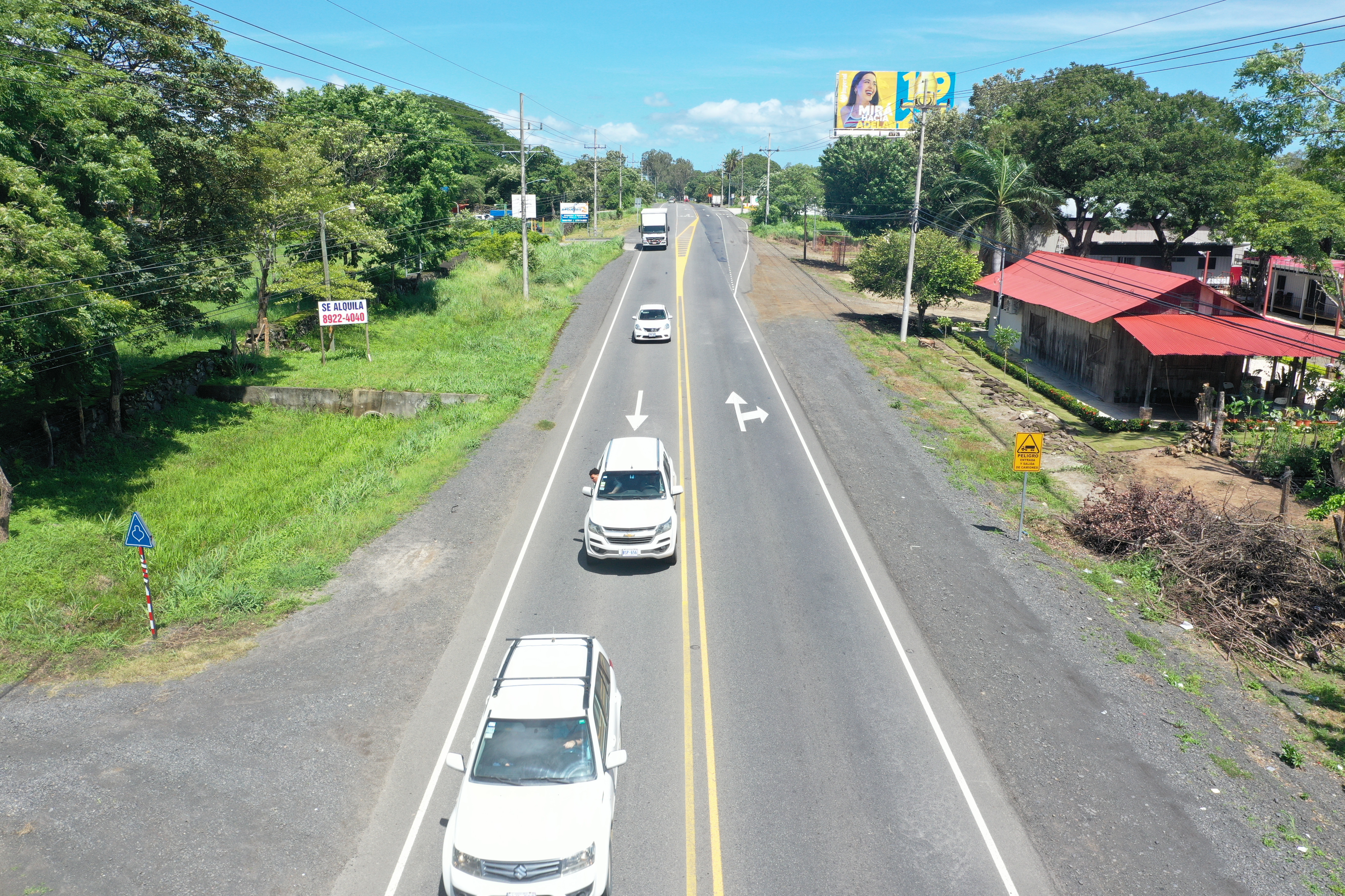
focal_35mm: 28
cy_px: 448
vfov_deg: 46.4
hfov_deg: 65.5
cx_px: 672
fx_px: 1046
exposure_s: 1/320
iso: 100
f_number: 5.6
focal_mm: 10.26
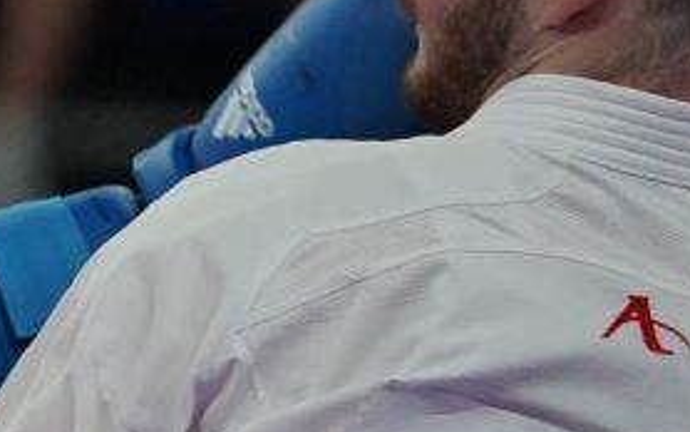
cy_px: 524
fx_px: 24832
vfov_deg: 1.0
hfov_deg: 1.6
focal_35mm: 1320
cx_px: -1492
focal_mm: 200
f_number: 2.8
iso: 1600
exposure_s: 1/1000
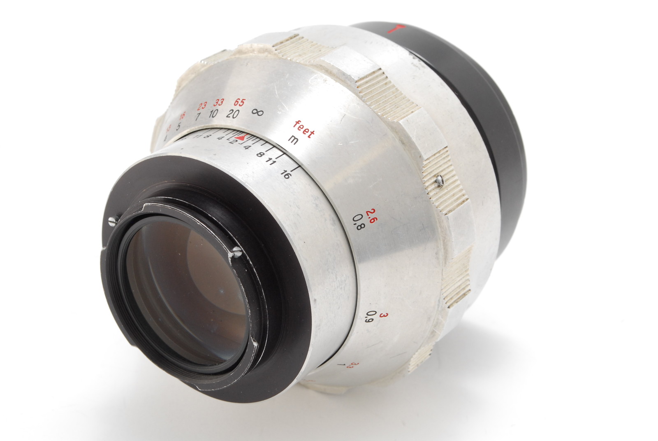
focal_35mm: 82
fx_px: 1510
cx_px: 329
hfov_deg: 24.6
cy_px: 220
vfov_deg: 16.6
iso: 400
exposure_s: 1/125
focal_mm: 55
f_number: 16
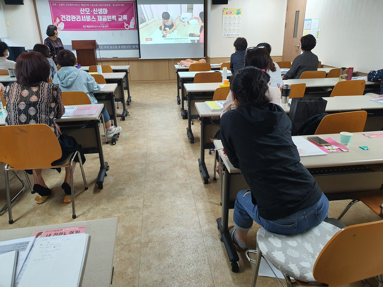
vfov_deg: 53.1
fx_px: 288
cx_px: 192
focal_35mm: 26
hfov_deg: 67.3
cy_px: 144
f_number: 2.4
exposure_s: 1/40
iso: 200
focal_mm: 4.3
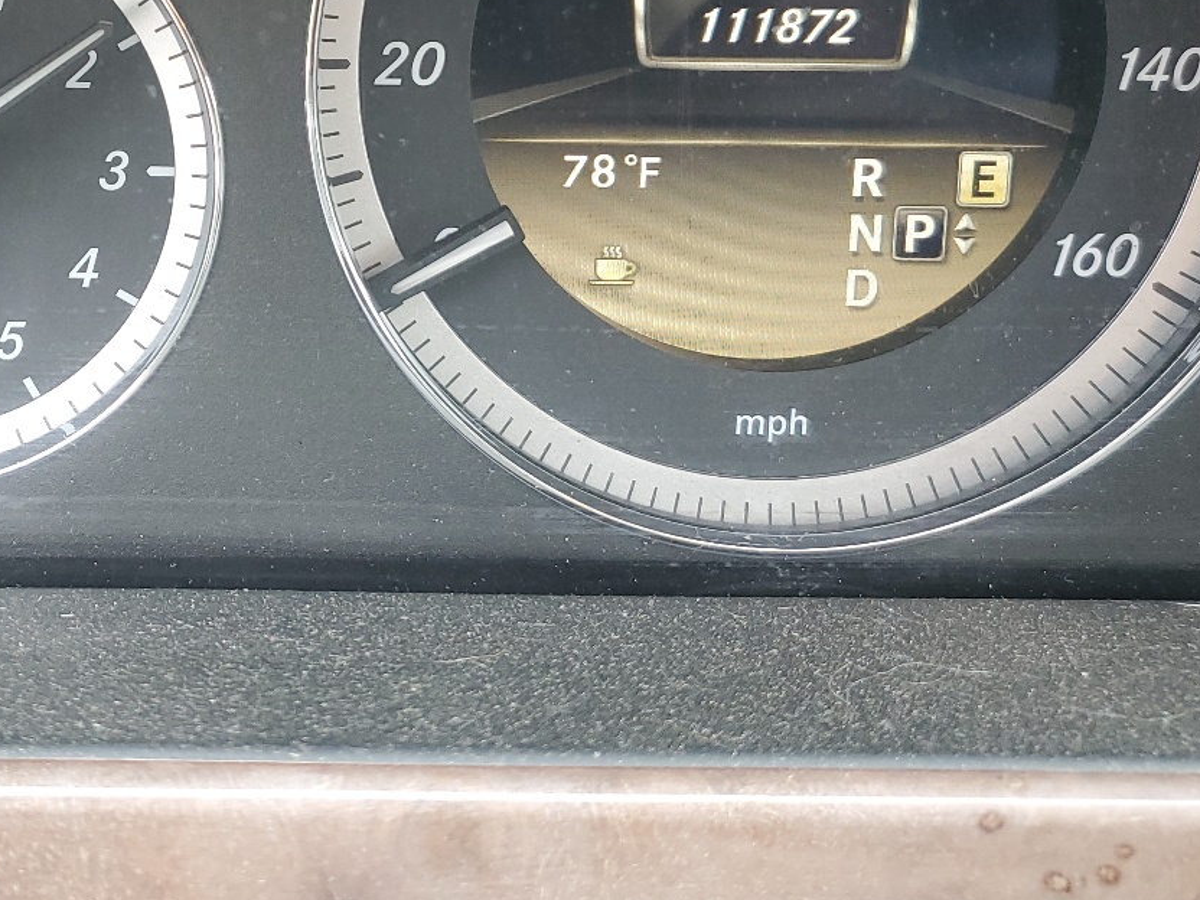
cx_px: 237
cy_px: 131
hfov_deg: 36.8
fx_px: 1733
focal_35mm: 50
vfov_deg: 28.2
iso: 118
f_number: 1.5
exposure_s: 1/60.2
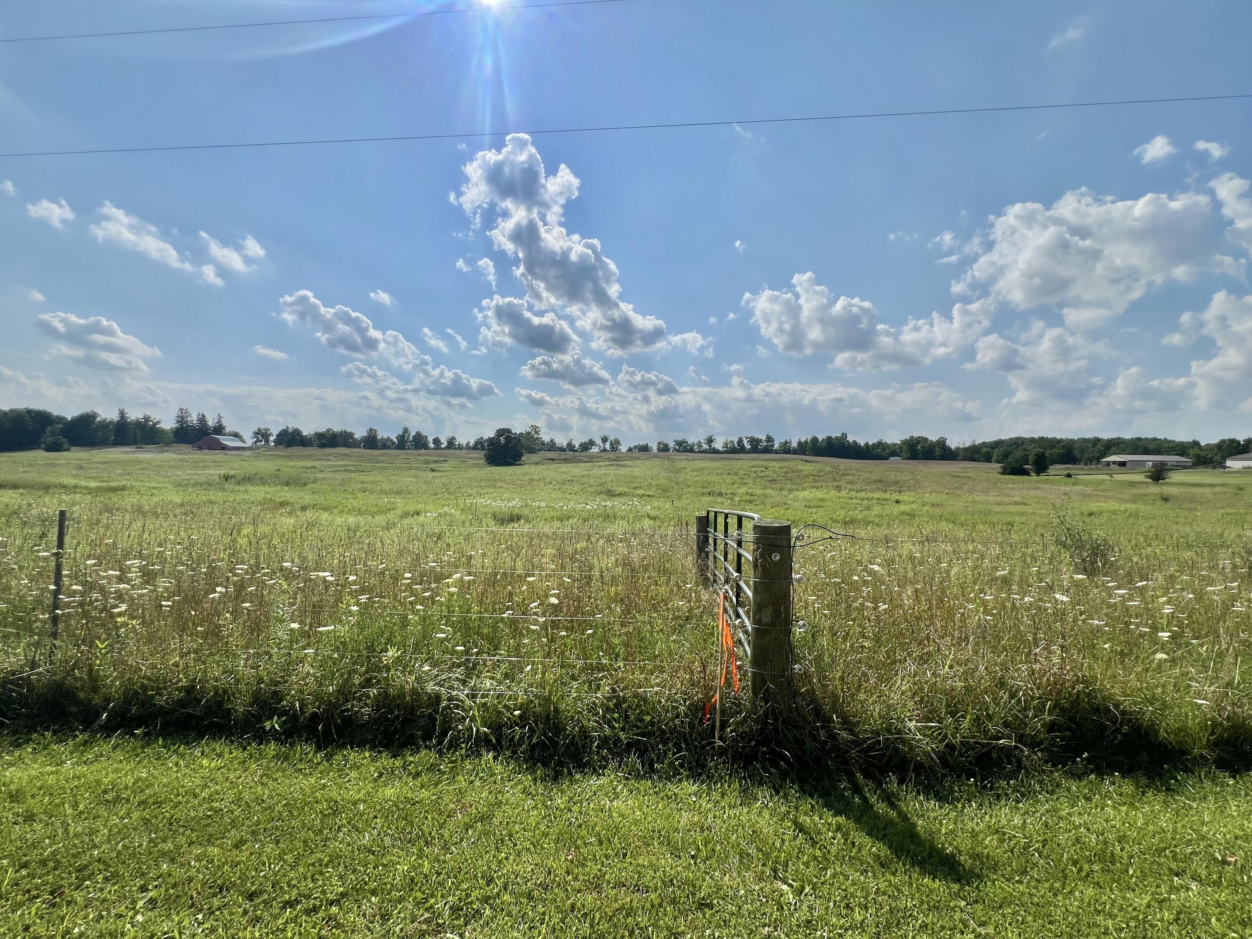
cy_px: 470
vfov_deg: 89.9
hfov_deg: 106.2
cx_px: 626
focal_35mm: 13
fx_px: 470
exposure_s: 1/5236
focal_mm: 1.57
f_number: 1.8
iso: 32
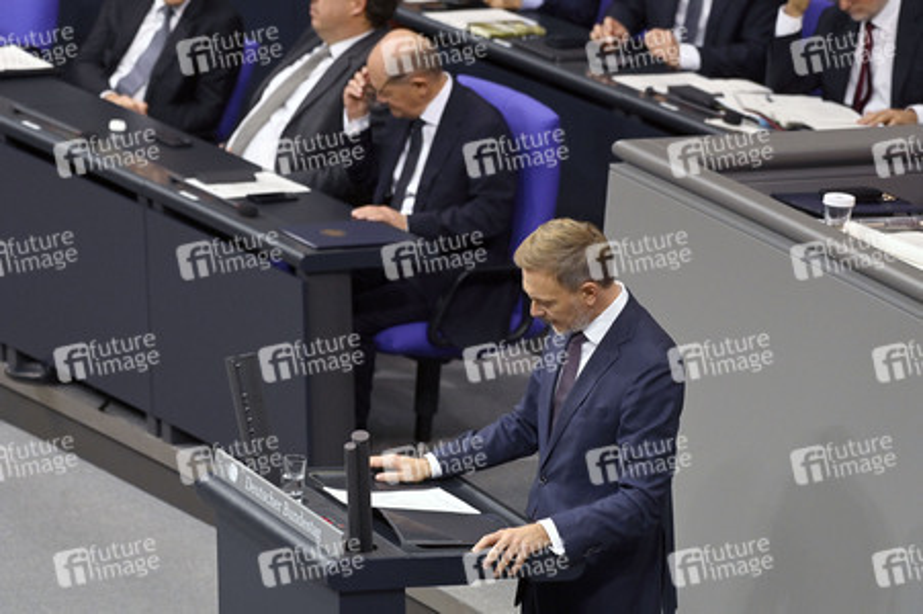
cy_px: 307
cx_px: 462
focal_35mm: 240
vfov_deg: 5.7
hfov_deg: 8.6
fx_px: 6149
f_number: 5.6
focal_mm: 240
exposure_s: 1/400
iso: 8000
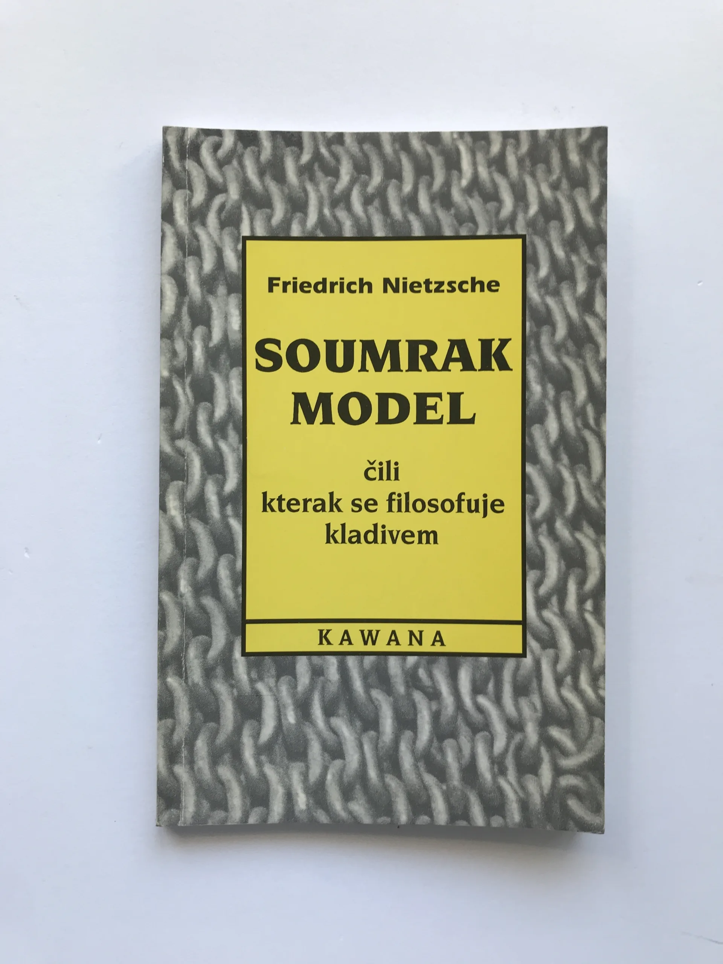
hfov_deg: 49.7
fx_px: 780
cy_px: 482
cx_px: 362
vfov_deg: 63.4
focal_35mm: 28
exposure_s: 1/50
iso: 20
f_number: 1.8
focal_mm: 3.99
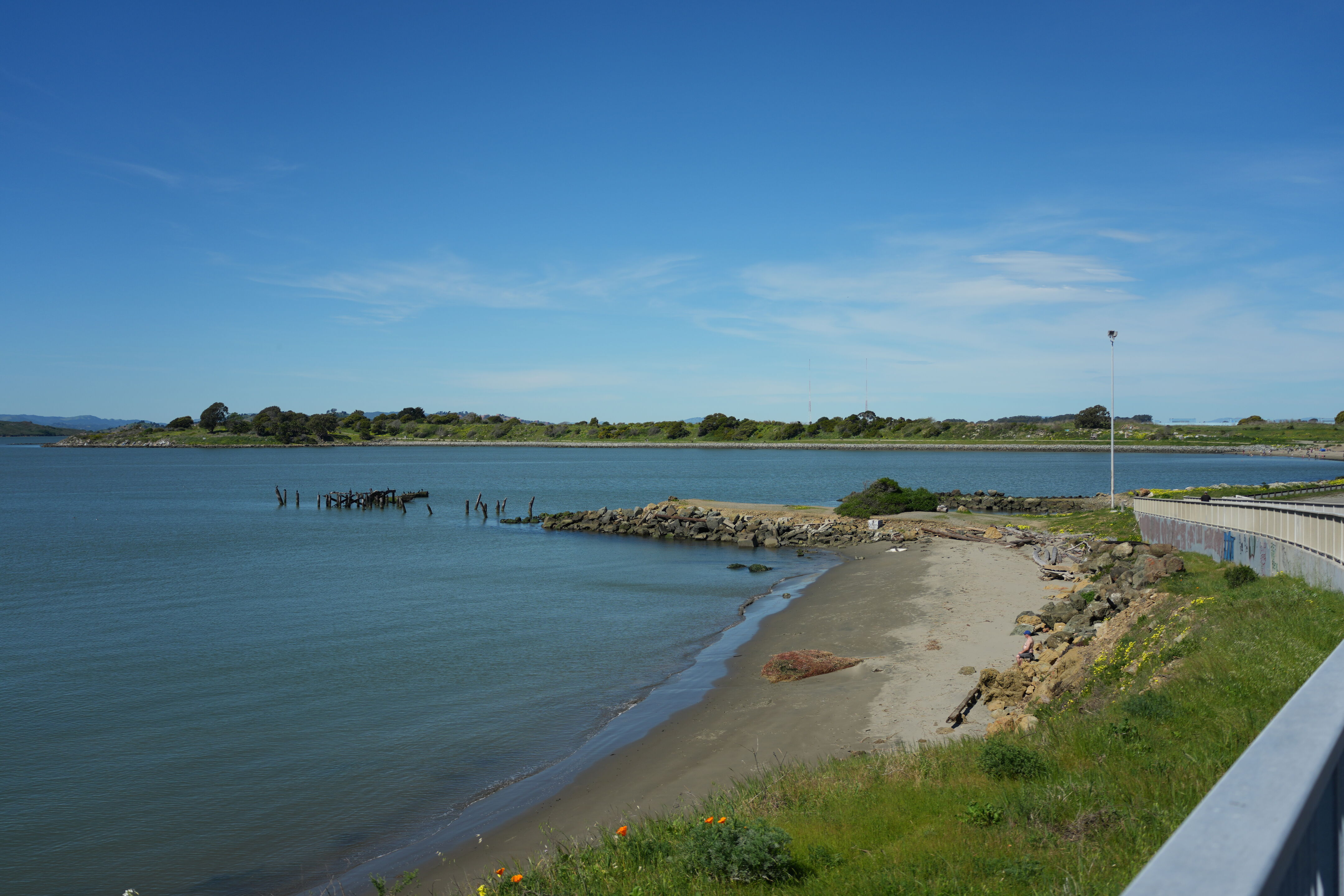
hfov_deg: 55.8
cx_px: 672
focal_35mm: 34
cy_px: 448
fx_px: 1269
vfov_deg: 38.9
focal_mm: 34
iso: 125
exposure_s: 1/2000
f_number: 4.5
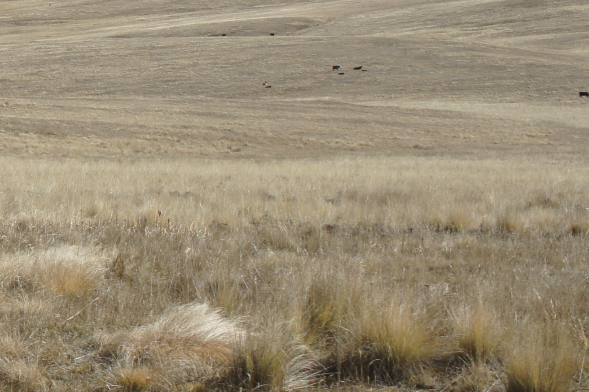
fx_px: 2060
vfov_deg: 10.8
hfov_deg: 14.8
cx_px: -357
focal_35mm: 126
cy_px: 15
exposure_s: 1/1250
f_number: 5
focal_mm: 24
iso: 200
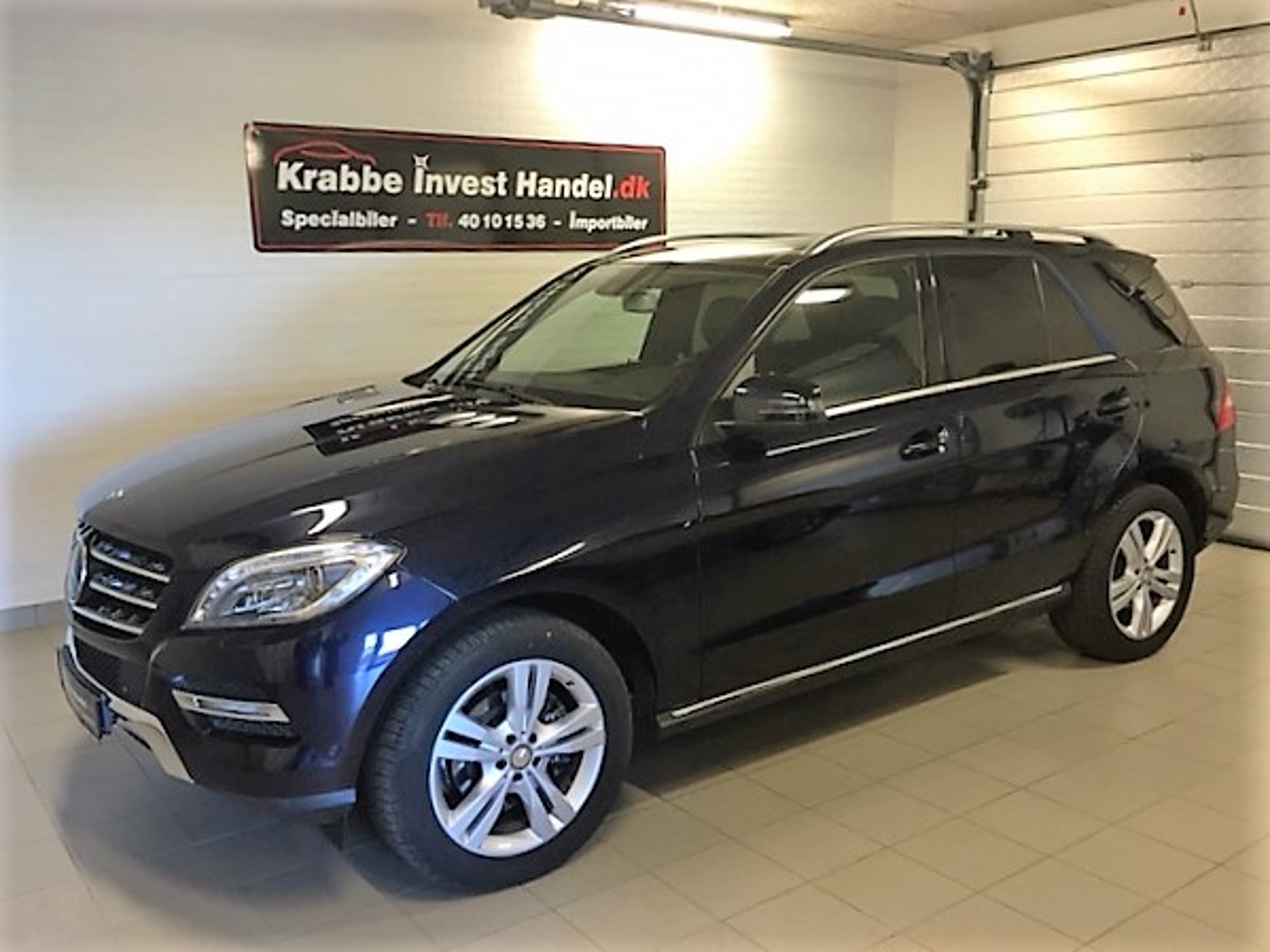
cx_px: 635
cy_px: 476
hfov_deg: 61.7
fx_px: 1064
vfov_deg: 48.2
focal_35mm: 29
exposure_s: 1/33
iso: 125
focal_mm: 4.15
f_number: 2.2
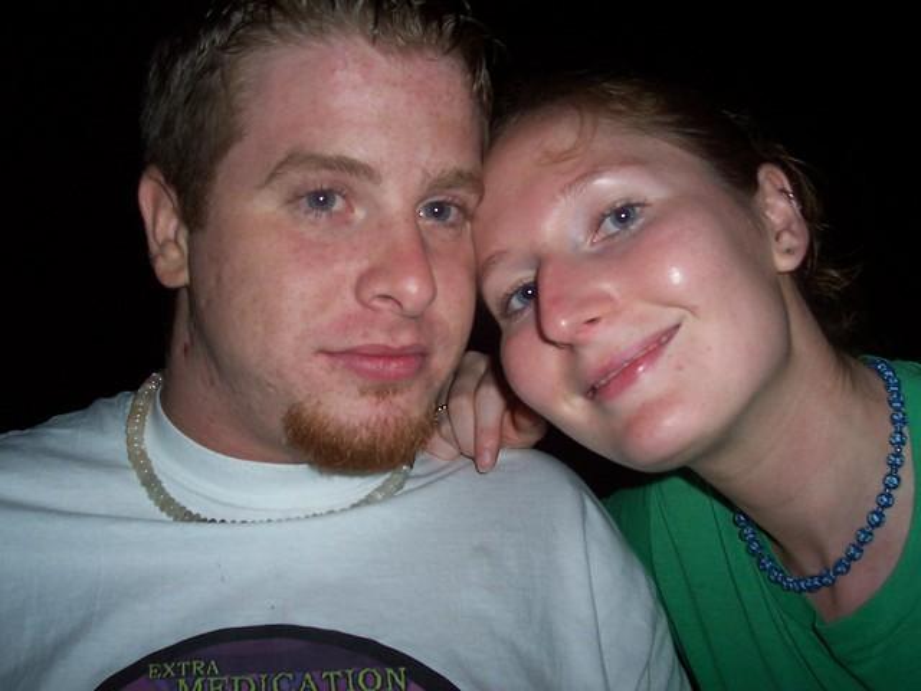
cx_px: 460
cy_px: 346
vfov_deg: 38.7
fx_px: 984
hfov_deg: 50.1
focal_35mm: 37
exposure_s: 1/60
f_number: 2.8
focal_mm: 5.6
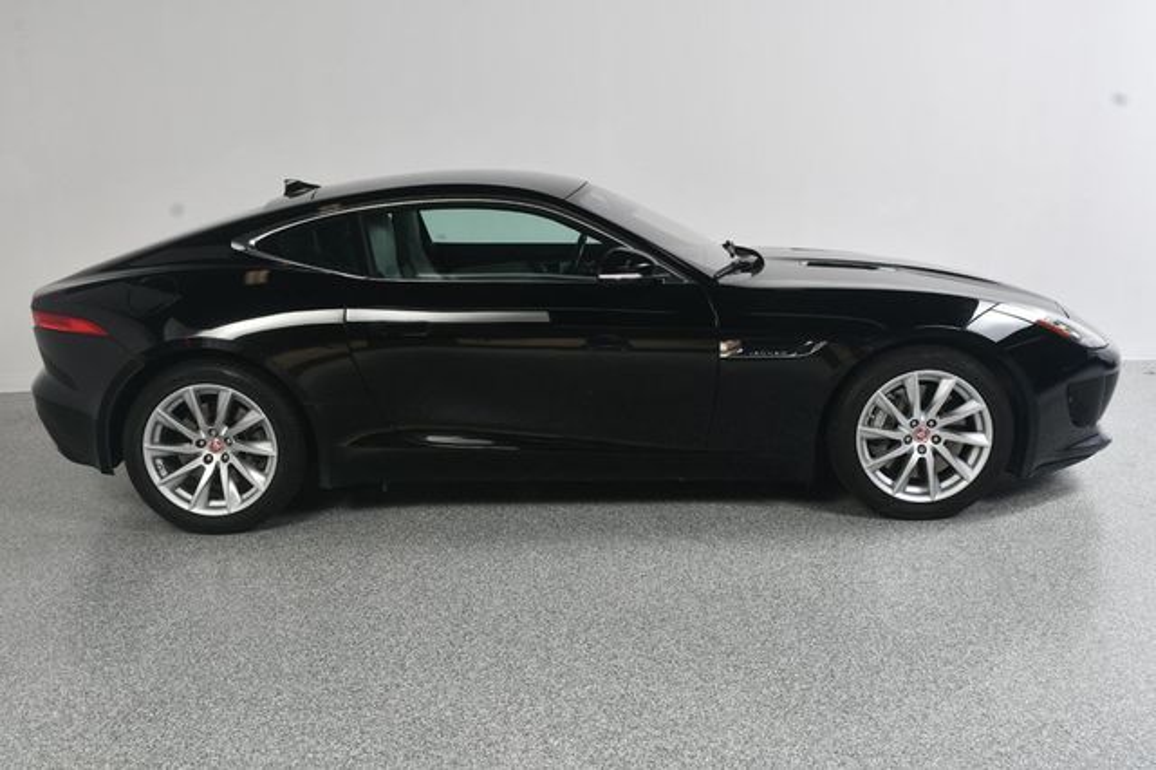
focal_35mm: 36
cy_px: 385
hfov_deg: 53.2
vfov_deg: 36.8
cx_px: 578
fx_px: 1155
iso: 100
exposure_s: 1/160
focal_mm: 24
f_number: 10
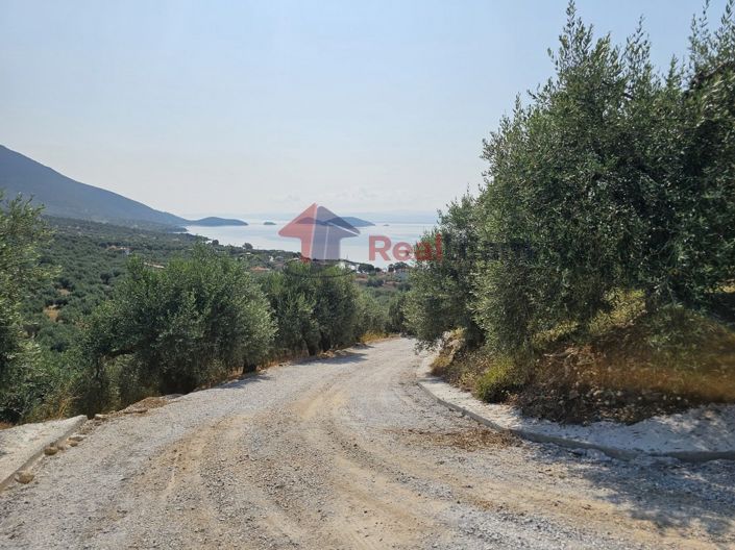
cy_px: 275
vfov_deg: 58.8
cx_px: 368
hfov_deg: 74.0
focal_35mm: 23
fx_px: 488
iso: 10
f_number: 1.7
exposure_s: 1/1989
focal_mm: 6.3
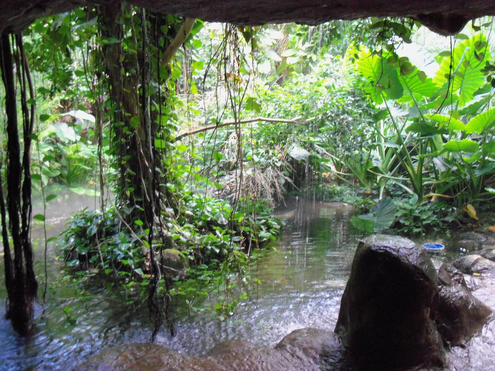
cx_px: 248
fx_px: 500
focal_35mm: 35
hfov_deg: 52.6
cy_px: 186
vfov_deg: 40.7
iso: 400
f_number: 3
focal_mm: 6.3
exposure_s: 1/25
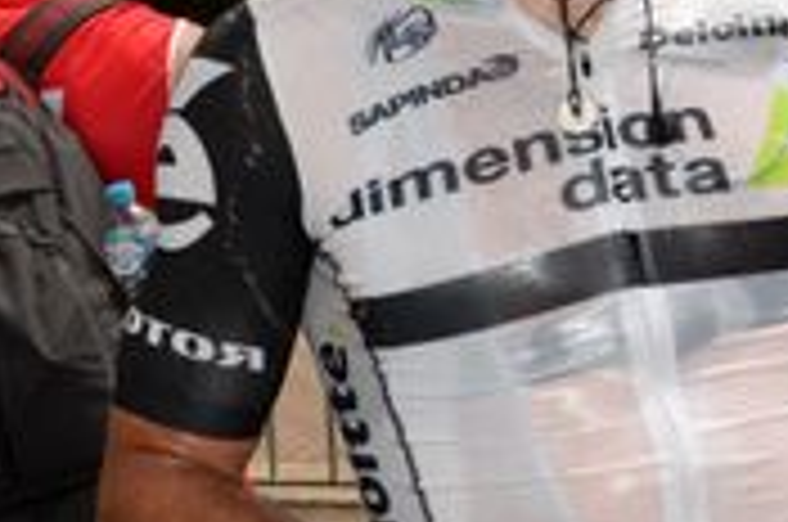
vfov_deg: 13.1
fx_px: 2250
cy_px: -11
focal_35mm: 103
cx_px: 608
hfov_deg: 19.7
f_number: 18
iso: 400
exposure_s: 1/250
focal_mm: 40
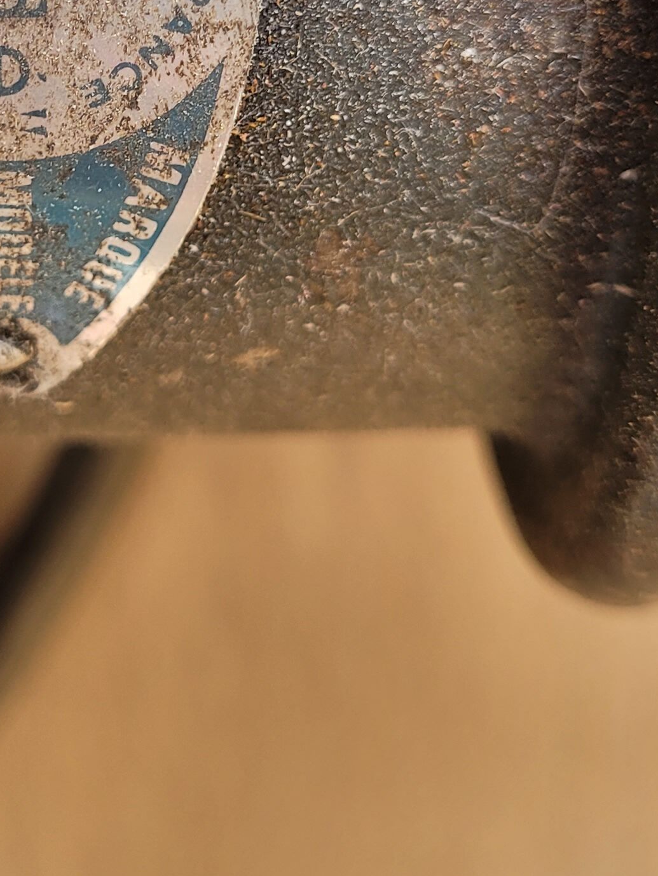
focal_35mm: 76
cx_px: 153
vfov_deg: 24.9
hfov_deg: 19.2
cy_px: 90
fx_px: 1925
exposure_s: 1/100
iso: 100
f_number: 1.8
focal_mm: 5.4
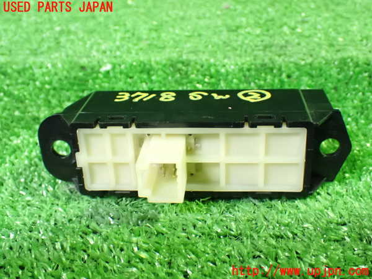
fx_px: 473
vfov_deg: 32.9
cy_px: 140
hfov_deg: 42.9
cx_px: 186
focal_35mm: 44
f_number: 2.9
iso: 1600
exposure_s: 1/30
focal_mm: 7.84
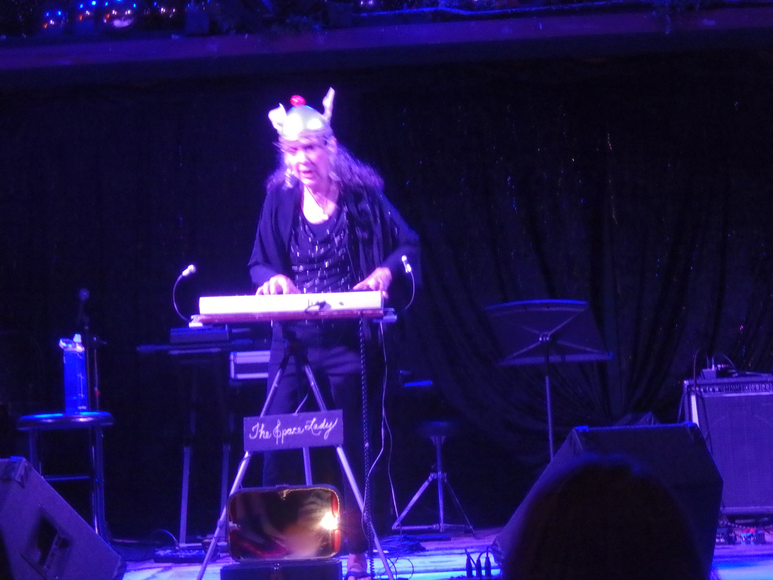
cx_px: 386
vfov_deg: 14.1
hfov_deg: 18.7
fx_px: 2345
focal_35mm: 105
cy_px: 290
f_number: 5.7
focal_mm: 18.7
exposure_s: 1/5
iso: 1600
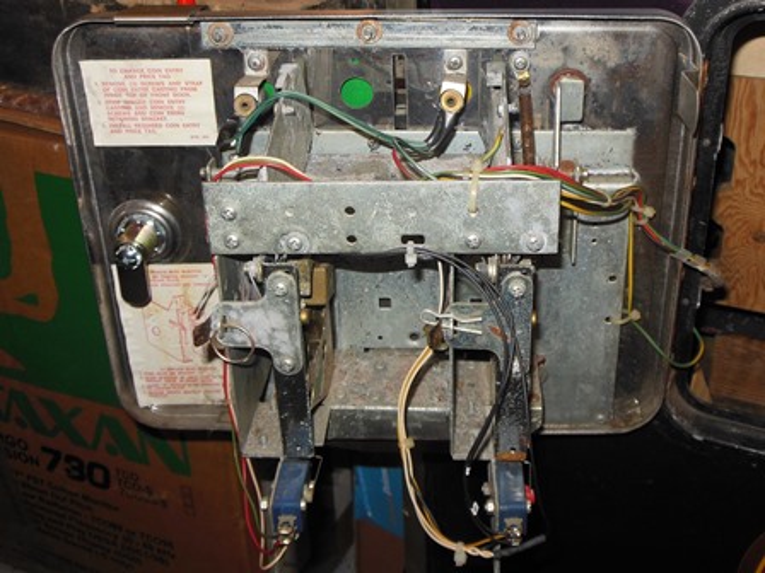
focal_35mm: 29
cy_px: 286
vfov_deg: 48.2
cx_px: 382
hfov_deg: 61.7
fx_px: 641
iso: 125
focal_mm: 5.2
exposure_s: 1/25
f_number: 3.3
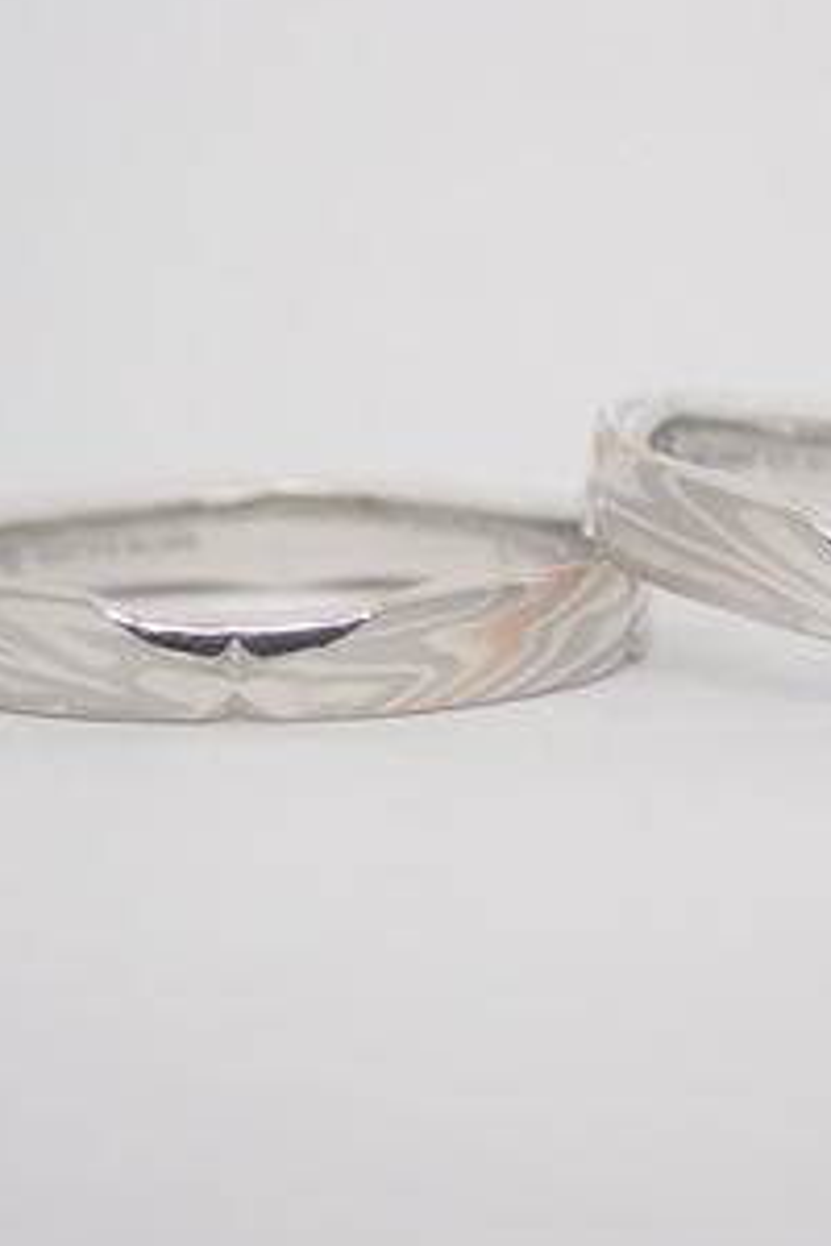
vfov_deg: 17.1
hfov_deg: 11.4
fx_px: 4155
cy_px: 600
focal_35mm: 120
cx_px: 590
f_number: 4.1
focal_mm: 13.65
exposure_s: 1/125
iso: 200
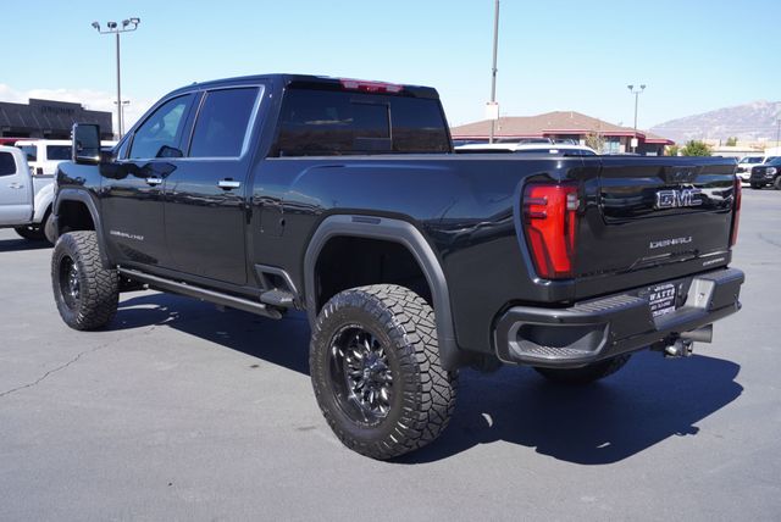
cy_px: 261
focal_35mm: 34
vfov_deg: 38.4
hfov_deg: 55.1
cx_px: 390
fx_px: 749
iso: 100
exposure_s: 1/160
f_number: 6.3
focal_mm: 23
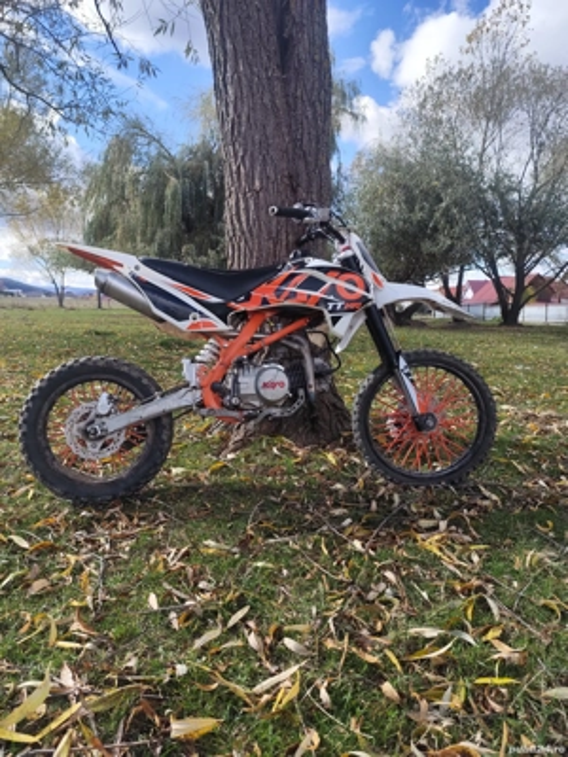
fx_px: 503
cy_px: 378
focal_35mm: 23
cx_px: 284
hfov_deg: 58.9
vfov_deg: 73.9
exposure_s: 1/810
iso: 50
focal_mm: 6.19
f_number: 1.65
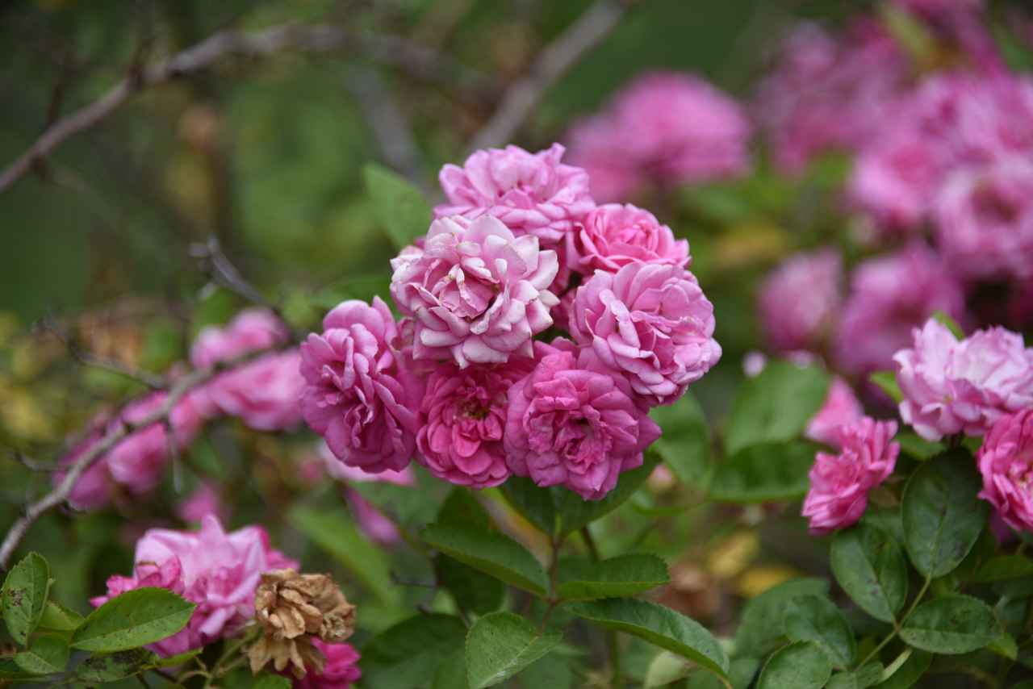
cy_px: 344
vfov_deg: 4.6
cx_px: 516
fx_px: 8610
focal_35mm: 300
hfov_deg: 6.9
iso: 180
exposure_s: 1/640
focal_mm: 300
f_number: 5.6
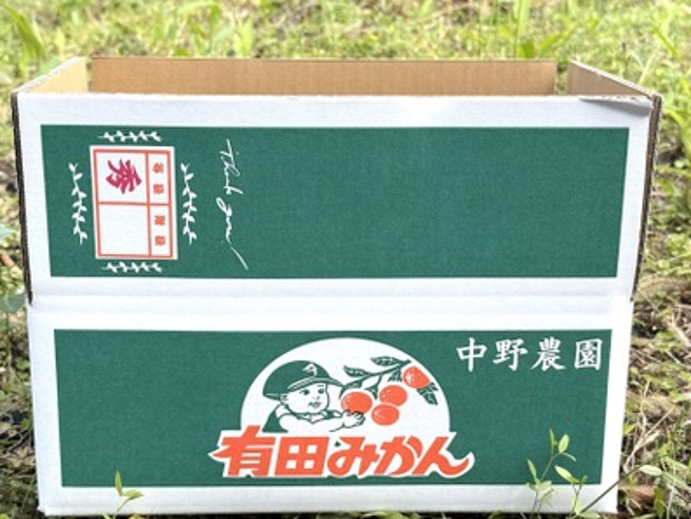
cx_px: 331
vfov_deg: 25.2
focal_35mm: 58
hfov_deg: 33.2
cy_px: 287
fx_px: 1158
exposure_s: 1/687
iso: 64
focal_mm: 6.76
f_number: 1.78
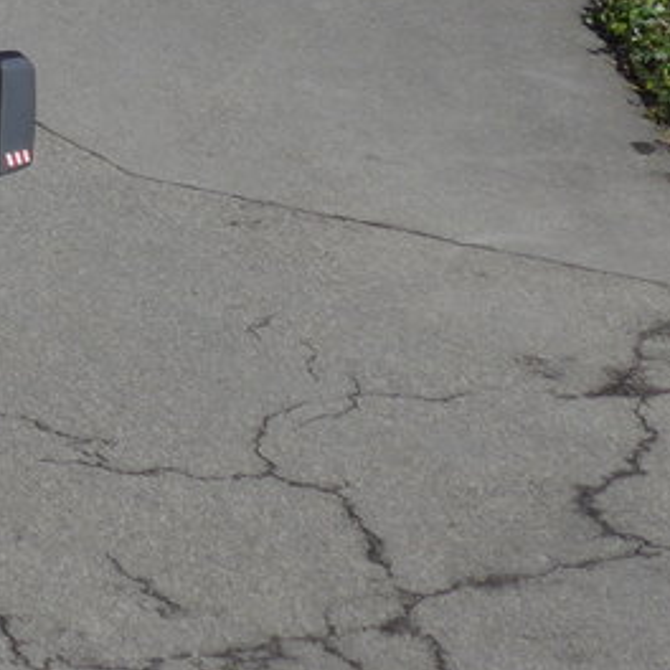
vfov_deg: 7.8
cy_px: -190
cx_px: -510
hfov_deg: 7.7
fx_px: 4839
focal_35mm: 221
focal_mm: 11.3
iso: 80
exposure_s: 1/1600
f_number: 3.4
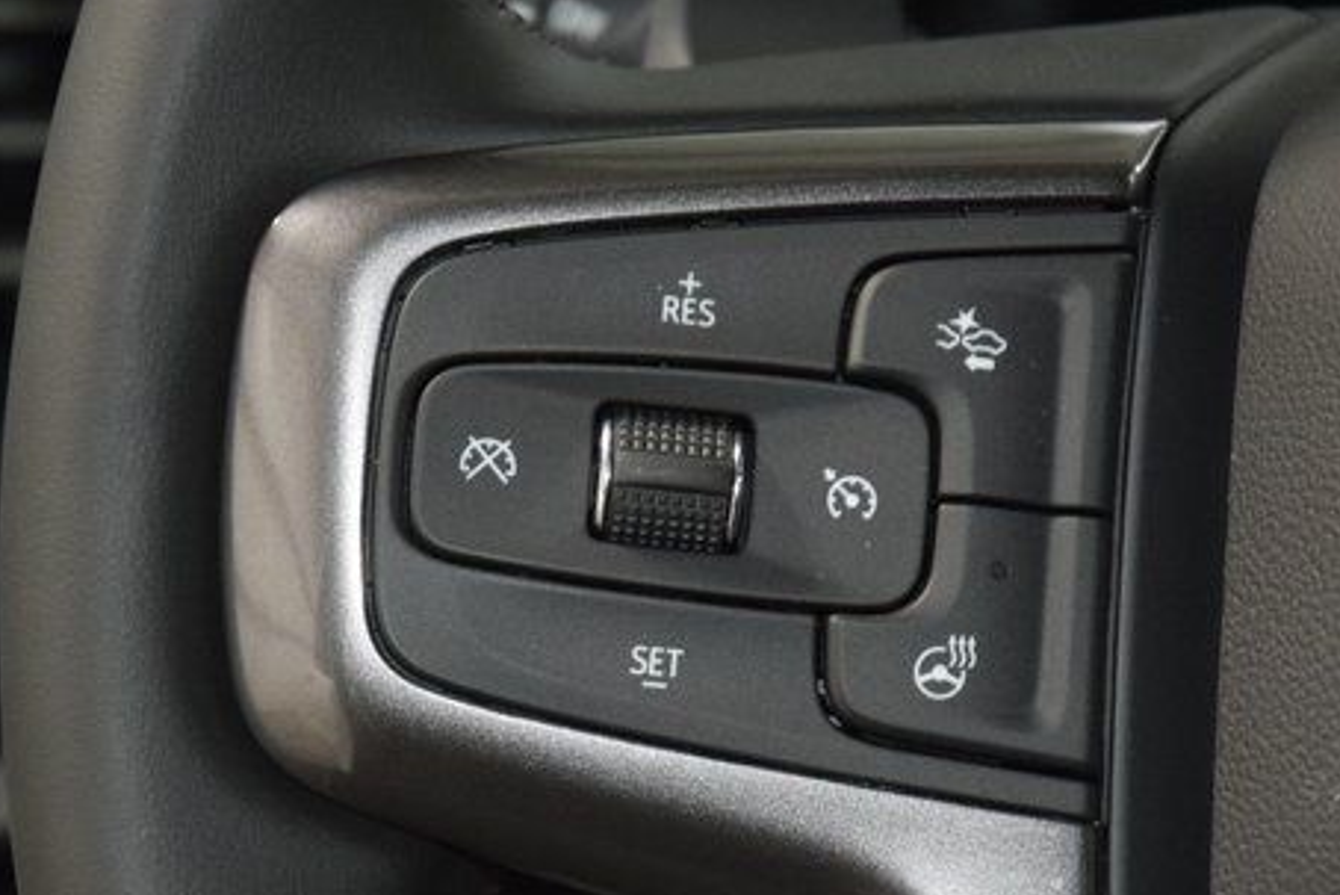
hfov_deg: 8.7
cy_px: 459
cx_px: 688
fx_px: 8824
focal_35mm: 237
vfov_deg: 5.8
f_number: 4.5
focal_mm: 70
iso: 1800
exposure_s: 1/40
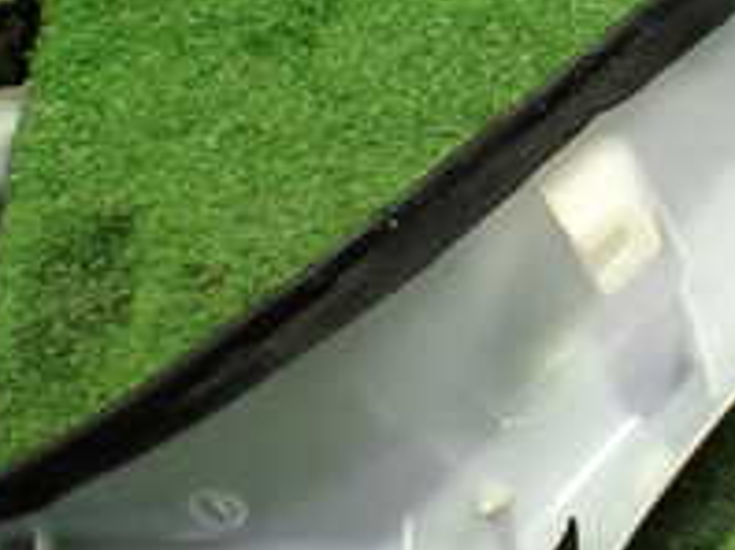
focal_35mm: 91
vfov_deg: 16.0
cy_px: 59
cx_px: 709
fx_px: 1930
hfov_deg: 20.9
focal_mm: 5.4
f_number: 2.3
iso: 800
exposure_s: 1/30
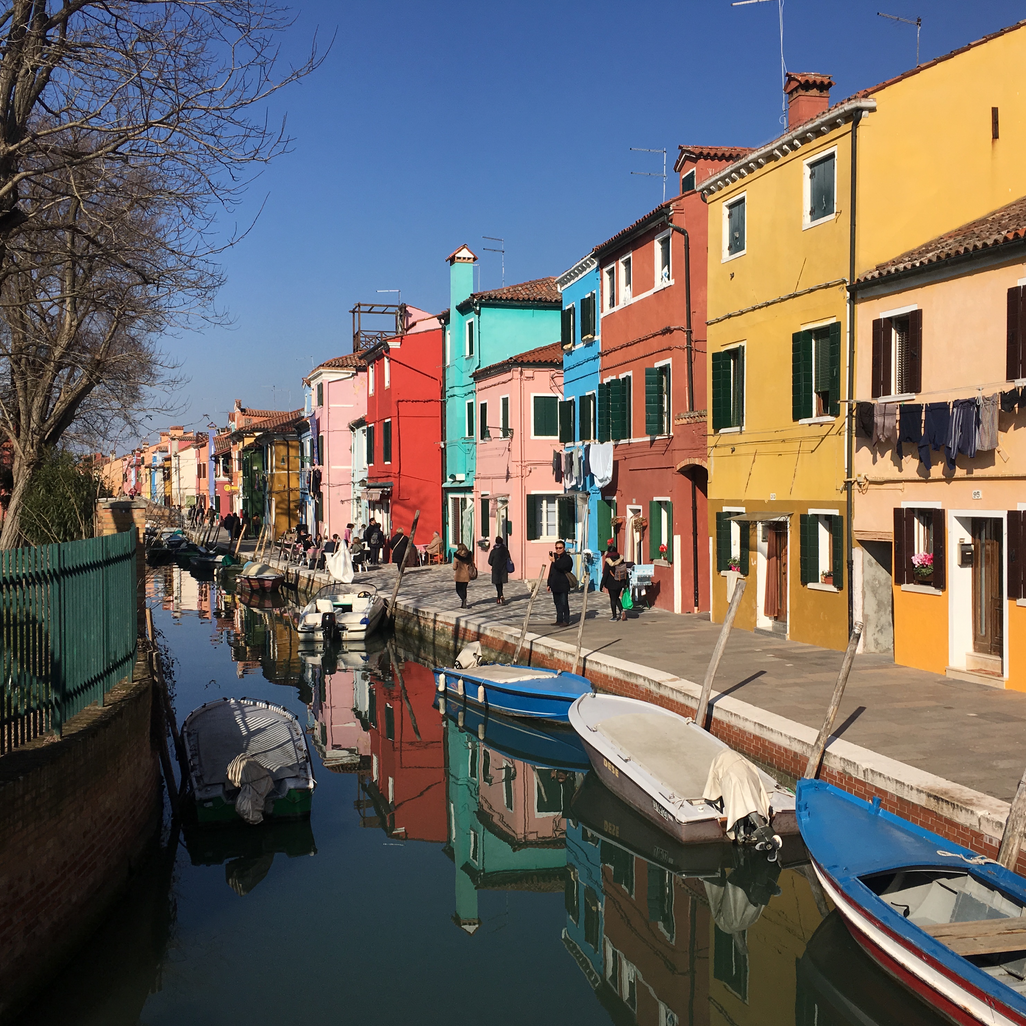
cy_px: 522
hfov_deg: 47.2
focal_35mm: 35
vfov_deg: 47.2
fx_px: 1174
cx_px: 544
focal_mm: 4.15
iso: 25
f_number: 2.2
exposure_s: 1/3077
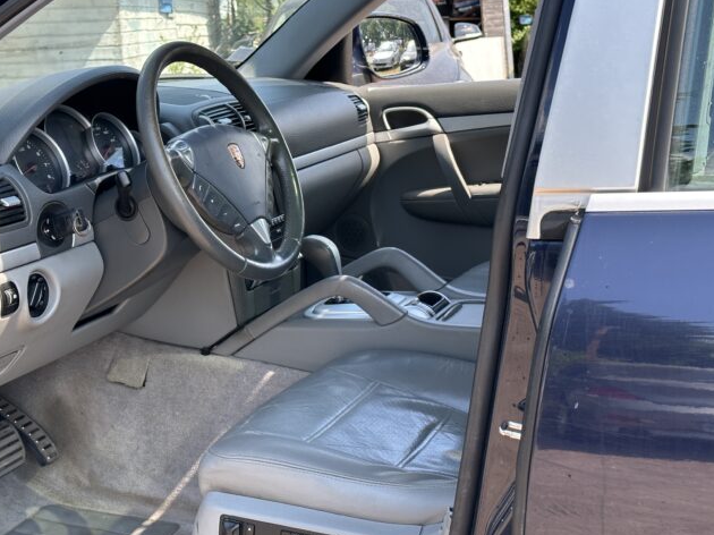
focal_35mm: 61
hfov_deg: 31.7
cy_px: 246
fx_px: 1258
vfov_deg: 24.0
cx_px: 326
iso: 64
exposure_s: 1/594
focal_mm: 6.86
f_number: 1.78
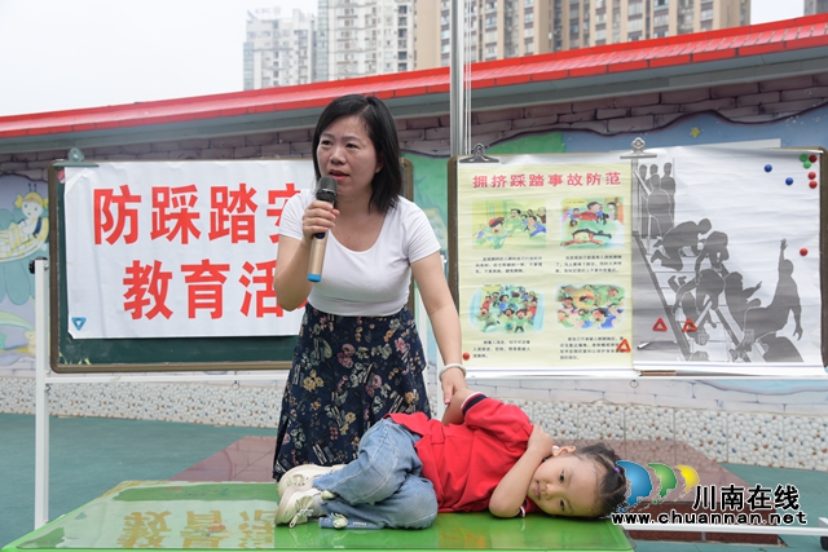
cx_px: 414
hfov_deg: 50.7
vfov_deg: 35.1
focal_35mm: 38
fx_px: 874
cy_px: 276
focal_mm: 38
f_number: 6.3
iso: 100
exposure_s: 1/160
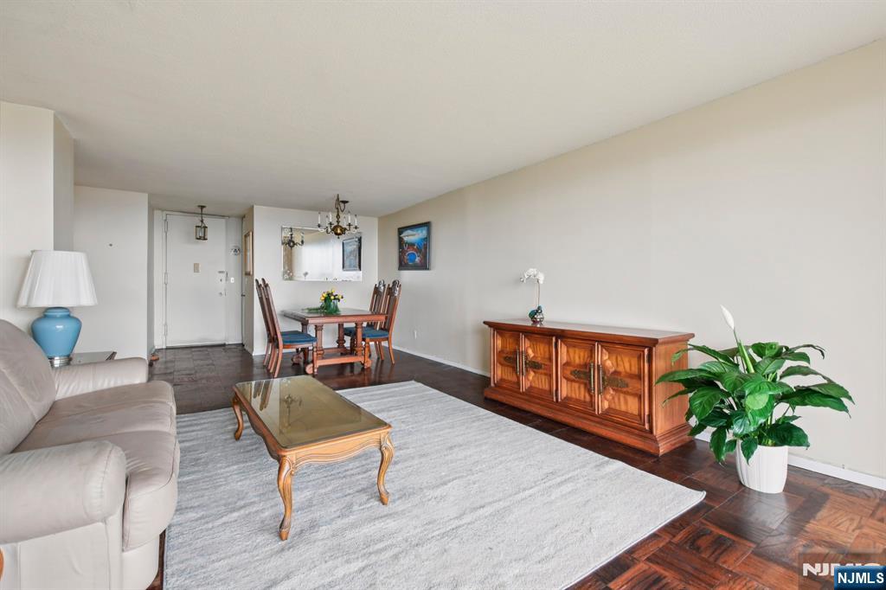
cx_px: 443
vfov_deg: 77.3
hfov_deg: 100.4
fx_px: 369
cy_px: 295
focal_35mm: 15
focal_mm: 10
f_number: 7.1
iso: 400
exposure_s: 1/30
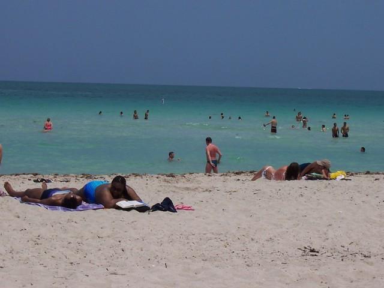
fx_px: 1231
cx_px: 192
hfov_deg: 17.7
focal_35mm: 111
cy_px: 144
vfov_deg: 13.3
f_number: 9.5
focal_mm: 16.8
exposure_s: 1/750
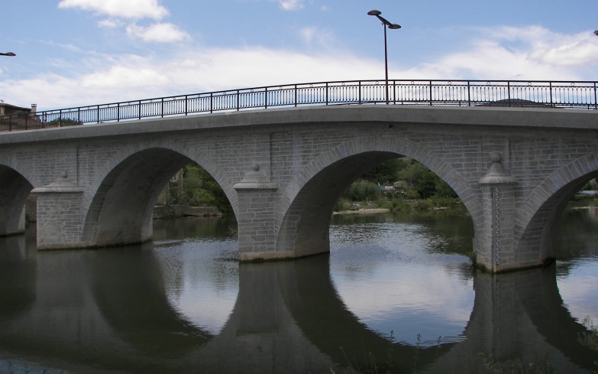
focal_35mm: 39
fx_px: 635
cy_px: 148
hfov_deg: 50.4
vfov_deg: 32.6
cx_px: 296
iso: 50
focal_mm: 6
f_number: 4
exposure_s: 1/640
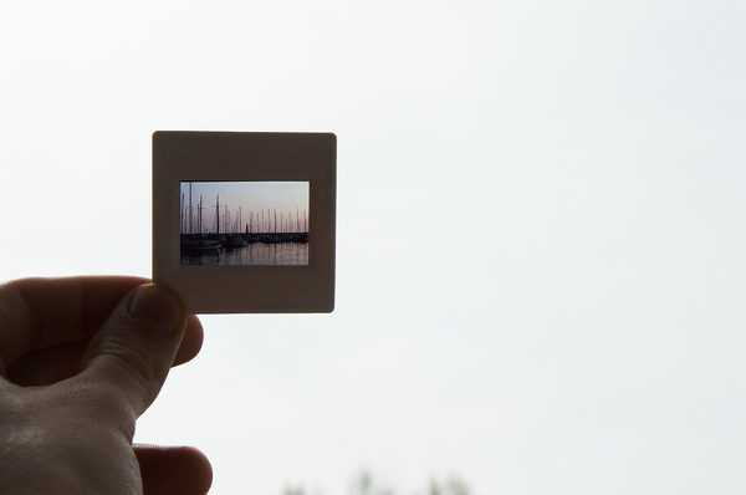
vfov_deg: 15.7
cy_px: 248
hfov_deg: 23.4
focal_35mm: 87
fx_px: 1800
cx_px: 373
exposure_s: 1/800
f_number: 16
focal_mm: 58
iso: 800
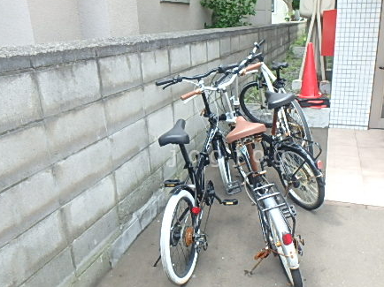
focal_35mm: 31
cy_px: 156
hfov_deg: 57.9
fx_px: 344
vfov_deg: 45.4
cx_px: 229
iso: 250
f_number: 3.5
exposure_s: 1/250
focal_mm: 3.7
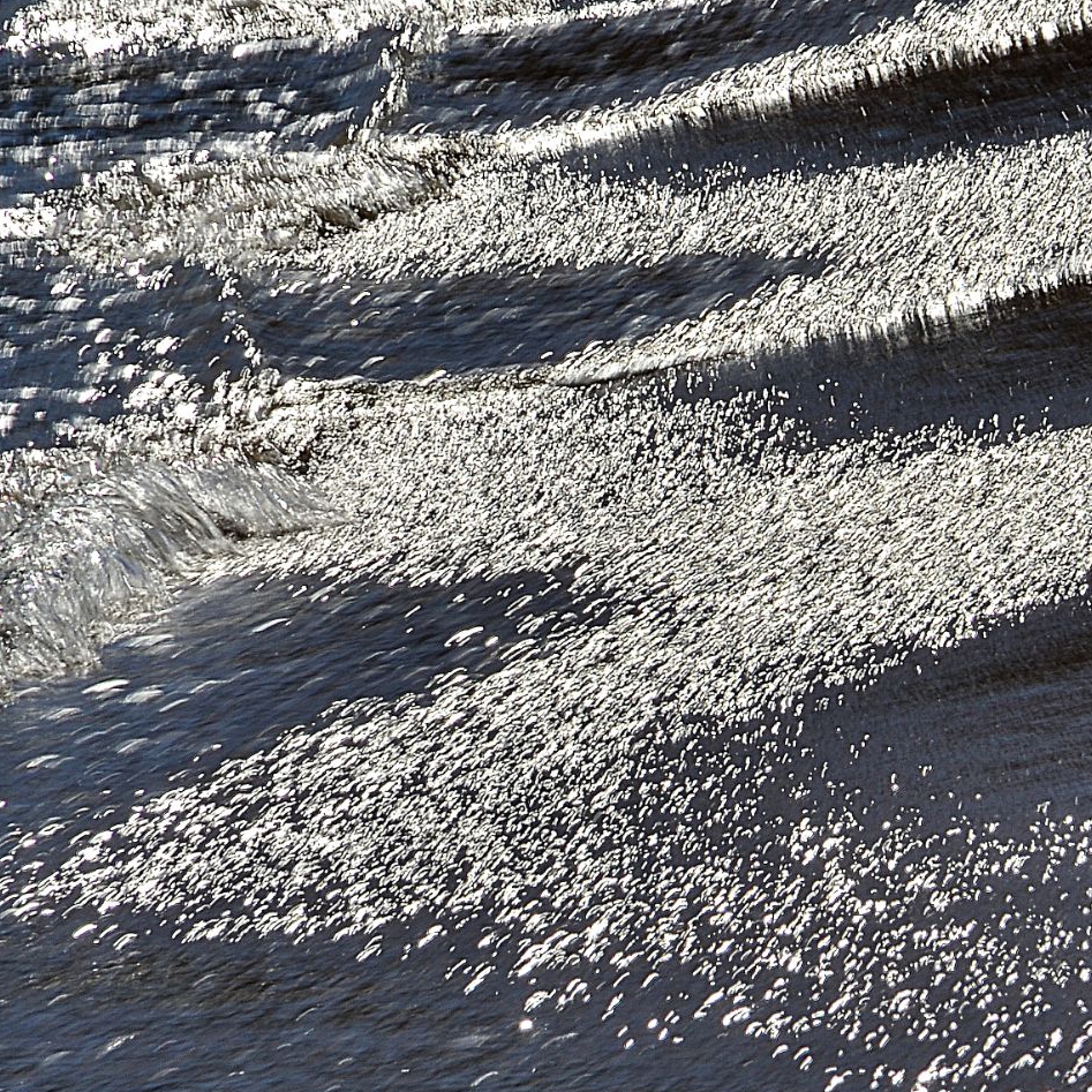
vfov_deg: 3.2
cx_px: 796
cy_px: 425
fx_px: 19630
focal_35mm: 550
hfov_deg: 3.2
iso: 100
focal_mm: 200
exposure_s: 1/60
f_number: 32
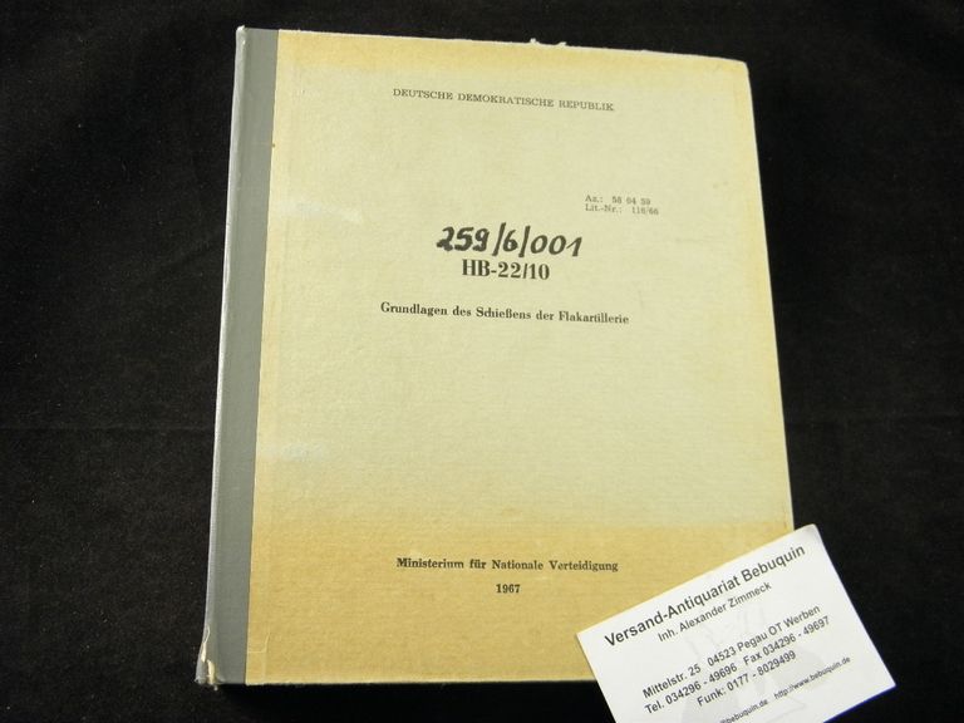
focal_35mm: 38
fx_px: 1058
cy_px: 362
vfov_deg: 37.7
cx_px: 482
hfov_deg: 49.0
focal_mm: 6.8
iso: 200
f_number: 3.7
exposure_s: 1/30
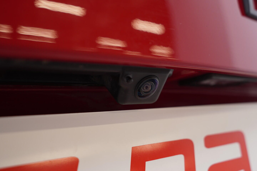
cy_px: 86
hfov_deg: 53.1
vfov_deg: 36.9
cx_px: 128
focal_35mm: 36
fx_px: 257
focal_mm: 24
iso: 125
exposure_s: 1/50
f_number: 3.2
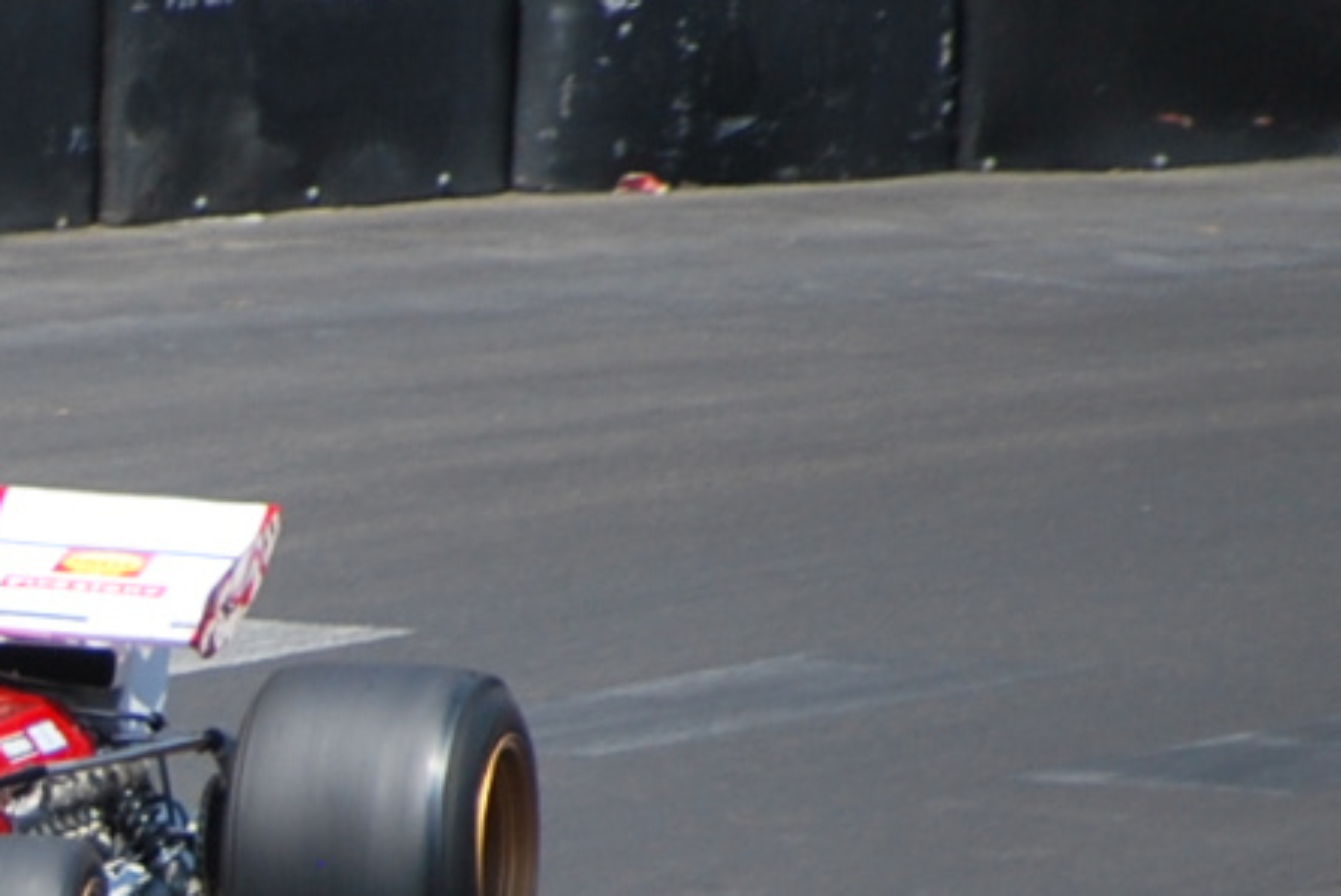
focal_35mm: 1615
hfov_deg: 1.3
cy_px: 994
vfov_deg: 0.9
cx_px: -430
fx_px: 60196
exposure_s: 1/640
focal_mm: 300
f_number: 6.3
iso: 200
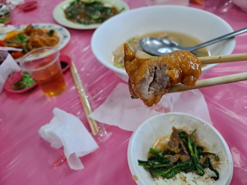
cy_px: 92
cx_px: 124
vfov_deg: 56.8
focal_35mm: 24
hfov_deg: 71.6
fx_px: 171
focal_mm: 5.23
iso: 100
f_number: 1.8
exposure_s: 1/60
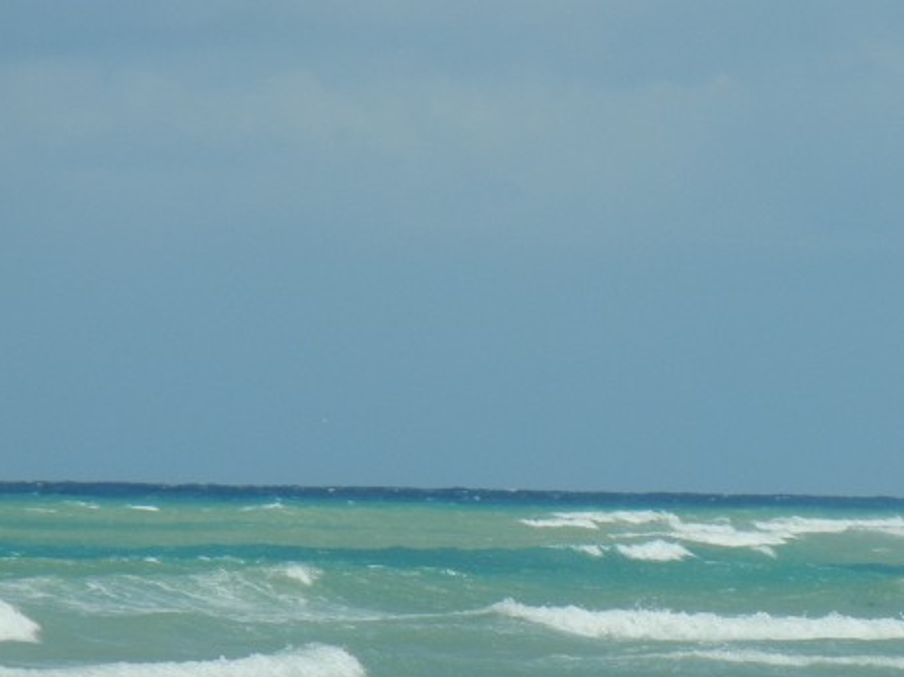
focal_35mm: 667
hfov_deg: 3.0
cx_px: 759
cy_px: 579
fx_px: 17405
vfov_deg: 2.2
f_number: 11.2
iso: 160
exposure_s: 1/330
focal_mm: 54
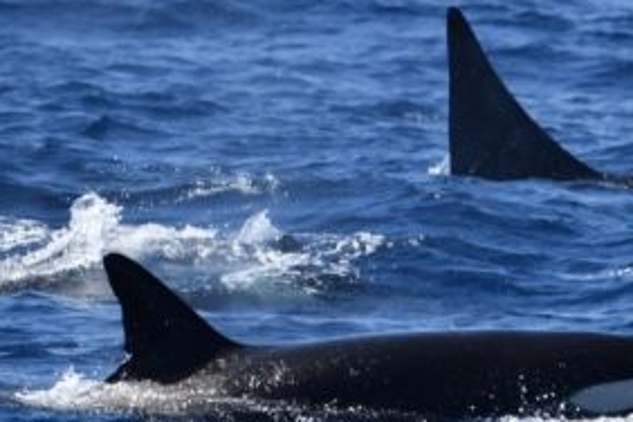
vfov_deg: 1.0
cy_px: 158
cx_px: 301
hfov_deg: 1.5
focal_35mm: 1418
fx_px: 24931
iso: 1100
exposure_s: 1/8000
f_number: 6.3
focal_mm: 500
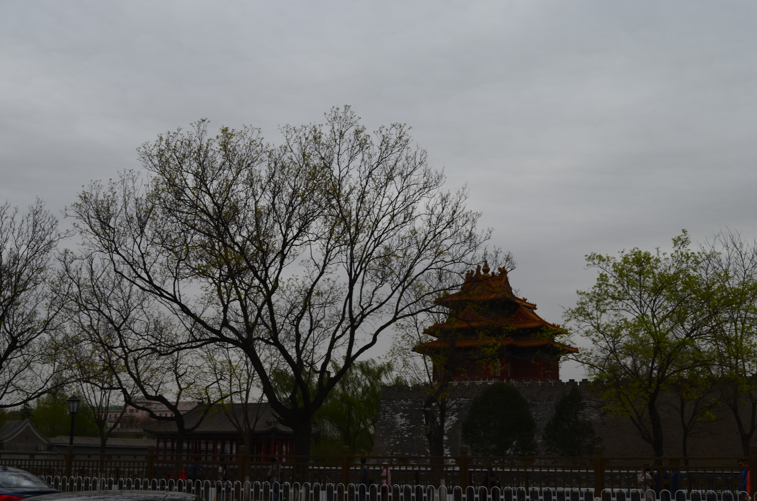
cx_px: 378
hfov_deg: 41.2
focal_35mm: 48
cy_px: 250
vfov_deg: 28.0
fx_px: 1007
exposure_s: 1/125
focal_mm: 32
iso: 125
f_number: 11
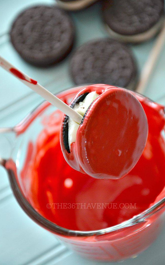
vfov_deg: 13.0
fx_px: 1155
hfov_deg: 8.2
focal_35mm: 161
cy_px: 132
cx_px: 86
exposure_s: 1/60
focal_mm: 105
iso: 450
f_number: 5.6
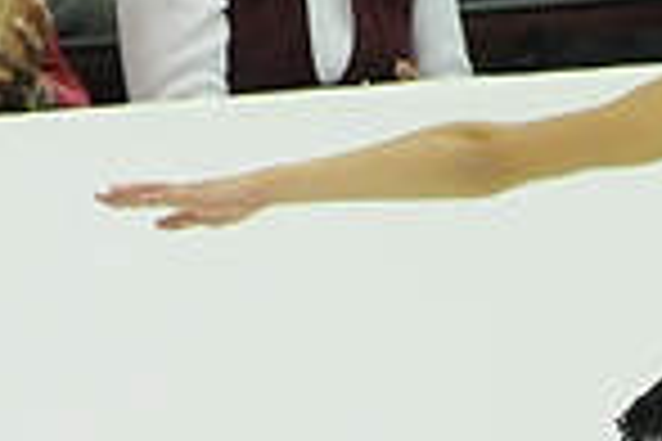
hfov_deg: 1.3
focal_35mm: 1634
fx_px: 30045
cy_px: 560
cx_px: 455
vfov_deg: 0.8
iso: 3200
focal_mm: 200
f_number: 5.6
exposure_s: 1/800
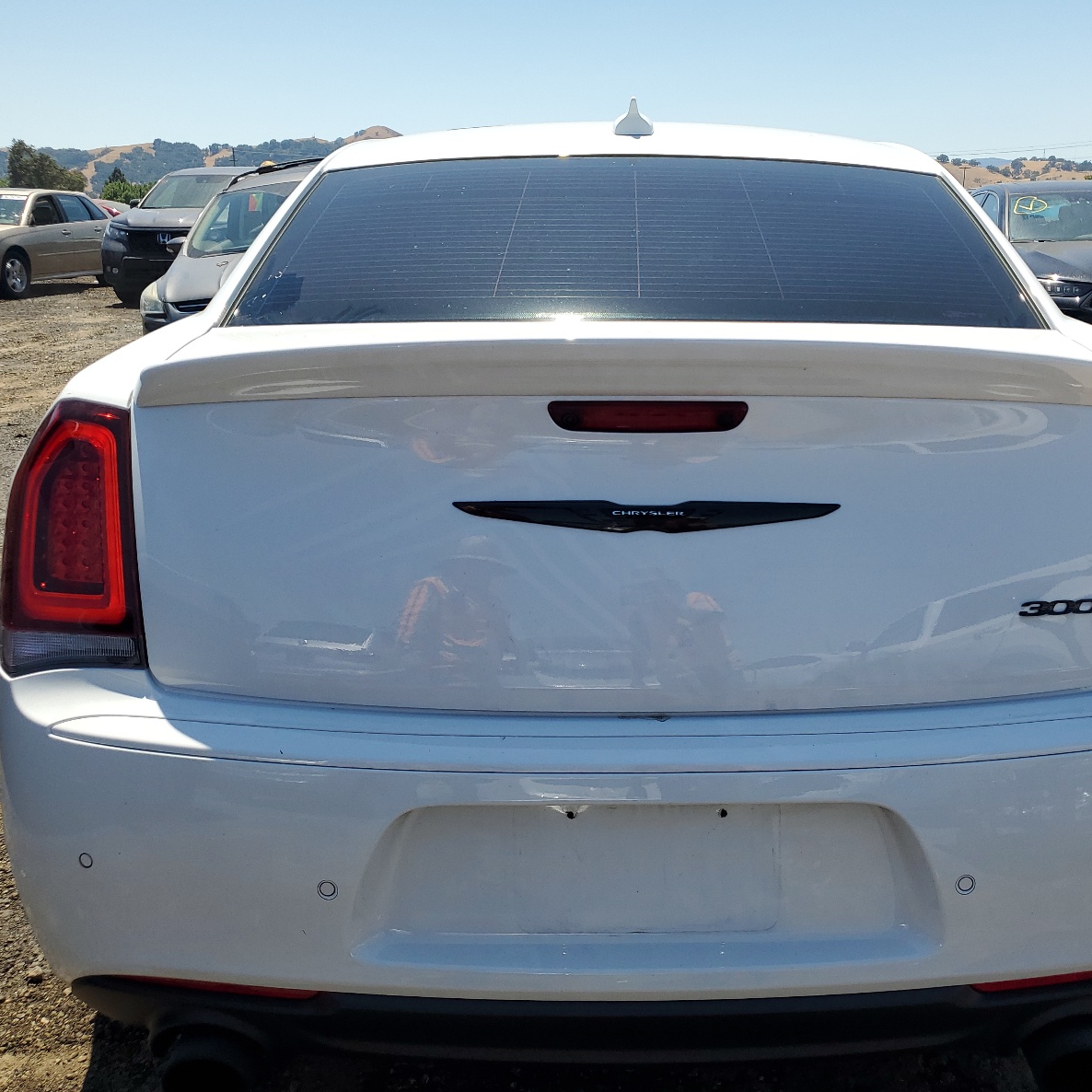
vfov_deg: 52.5
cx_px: 638
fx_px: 1106
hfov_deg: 52.3
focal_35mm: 31
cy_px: 548
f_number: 1.5
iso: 50
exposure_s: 1/3333
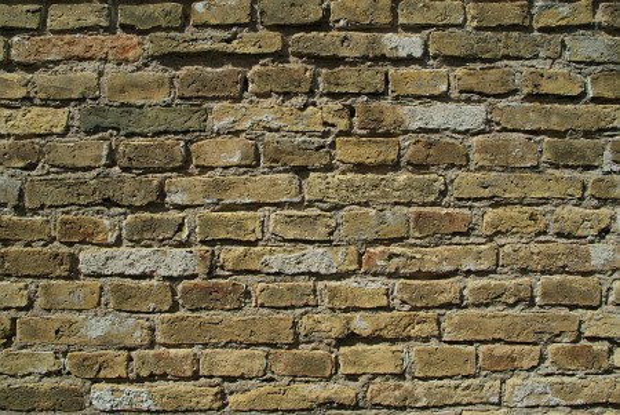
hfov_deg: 53.1
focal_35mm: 36
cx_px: 310
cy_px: 208
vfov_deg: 37.0
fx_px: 621
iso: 400
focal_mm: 24
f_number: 13
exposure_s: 1/750
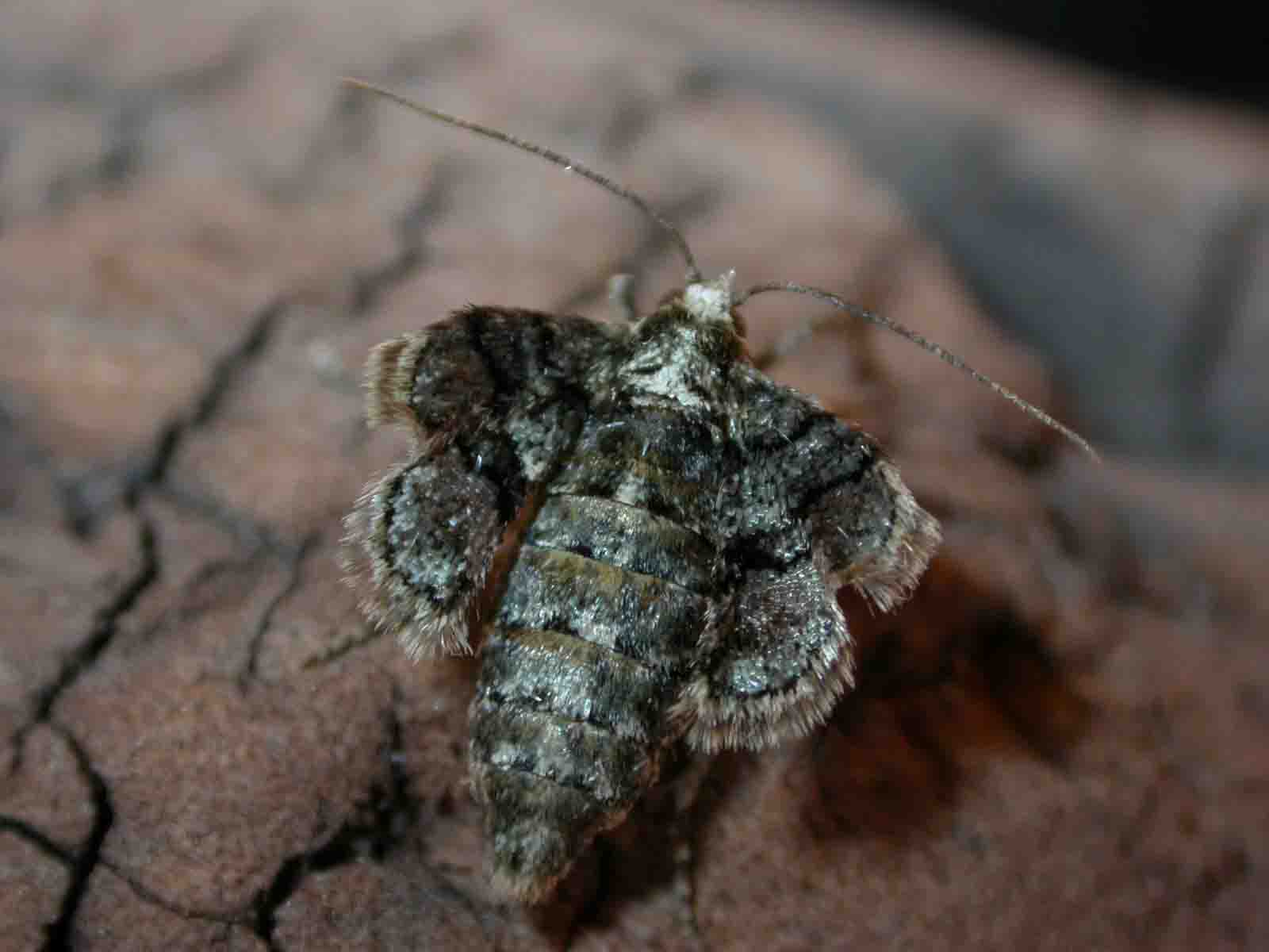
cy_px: 476
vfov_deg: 12.0
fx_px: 4509
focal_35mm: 123
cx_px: 634
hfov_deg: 16.0
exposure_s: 1/60.3
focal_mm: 25.5
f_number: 4.4
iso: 100
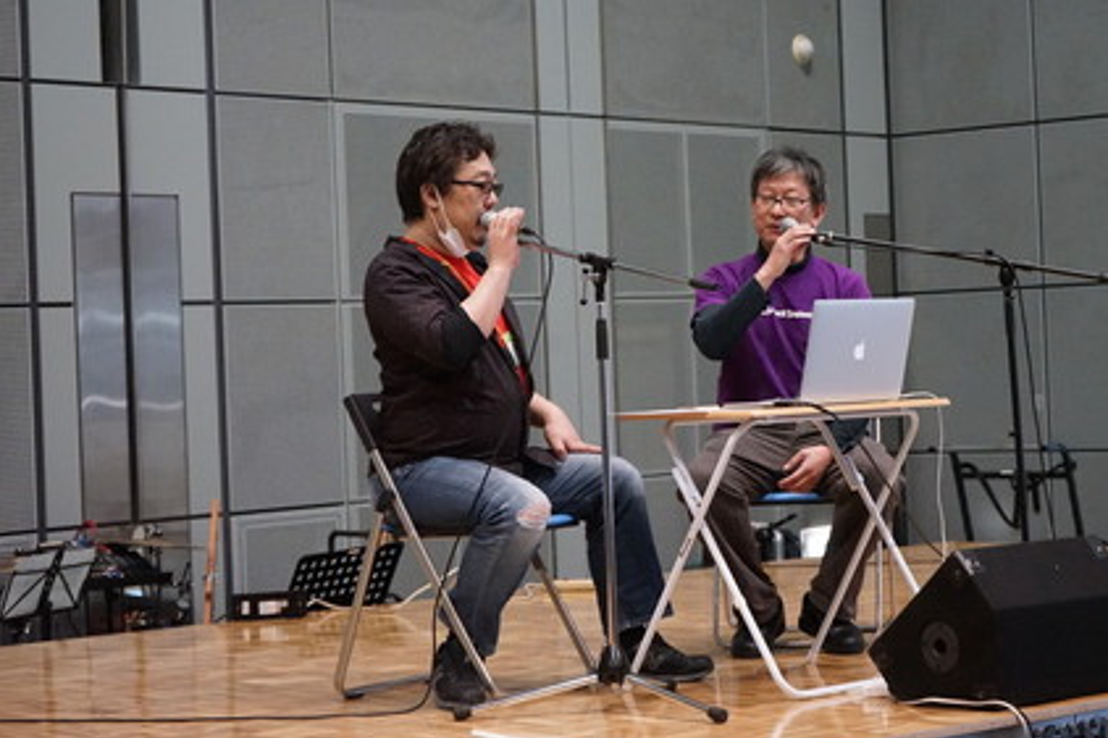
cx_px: 667
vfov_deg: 16.1
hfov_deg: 23.9
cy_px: 316
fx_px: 2615
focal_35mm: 85
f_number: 5.6
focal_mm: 70
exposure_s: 1/160
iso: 6400
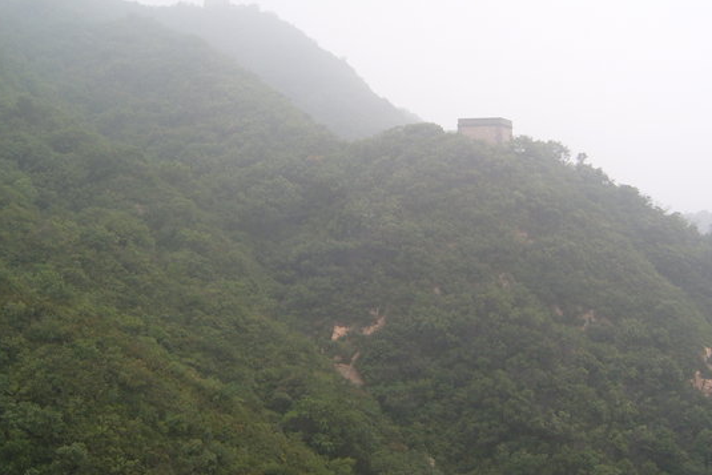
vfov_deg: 29.3
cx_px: 350
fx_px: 910
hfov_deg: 42.7
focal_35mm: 46
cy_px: 230
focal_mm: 6.2
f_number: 6
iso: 63
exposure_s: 1/125
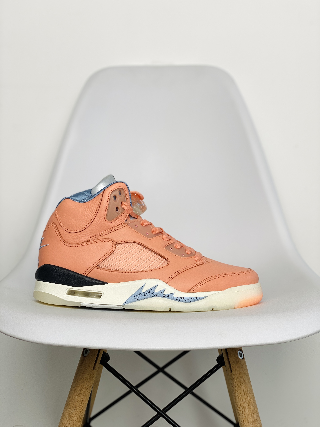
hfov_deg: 28.0
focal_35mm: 52
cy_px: 214
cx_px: 160
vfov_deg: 36.8
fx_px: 641
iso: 20
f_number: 2
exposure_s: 1/112
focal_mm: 6
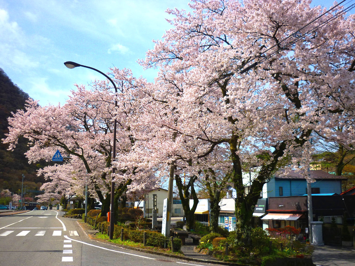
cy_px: 133
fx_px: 400
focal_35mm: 39
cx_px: 178
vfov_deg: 36.8
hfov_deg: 47.9
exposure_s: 1/200
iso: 80
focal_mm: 6.4
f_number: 8
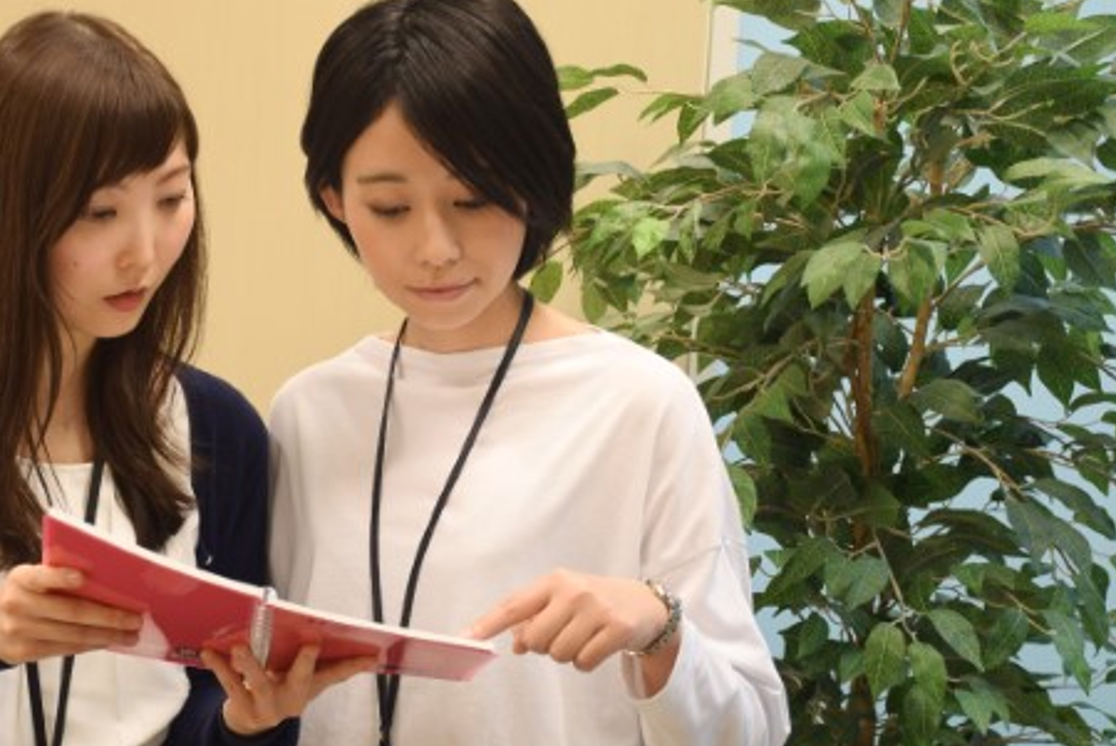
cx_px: 355
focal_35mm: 75
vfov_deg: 18.3
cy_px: 431
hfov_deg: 26.9
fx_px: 2318
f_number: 4.2
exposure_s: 1/13
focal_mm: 35
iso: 100
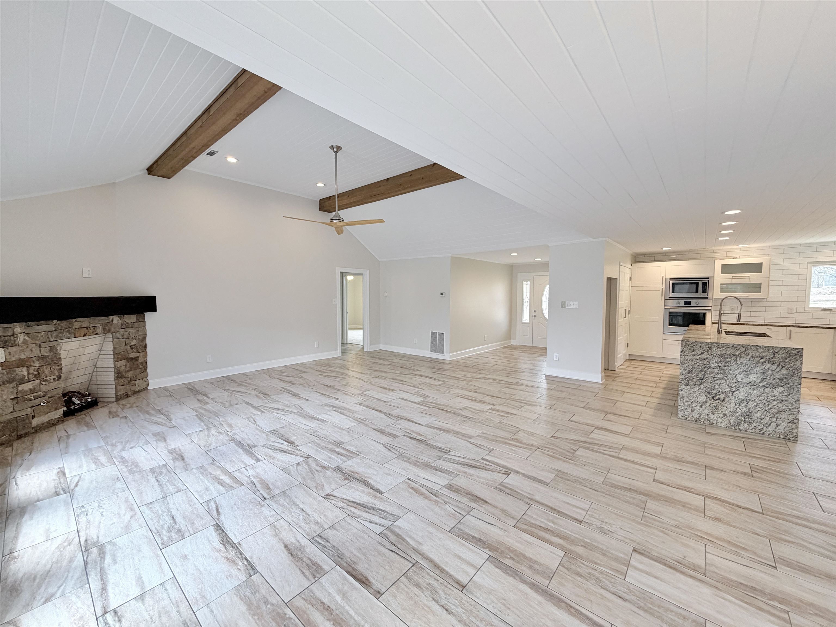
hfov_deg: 102.1
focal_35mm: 14
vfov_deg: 85.7
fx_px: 338
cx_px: 418
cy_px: 314
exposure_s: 1/120
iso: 125
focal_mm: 2.22
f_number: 2.2
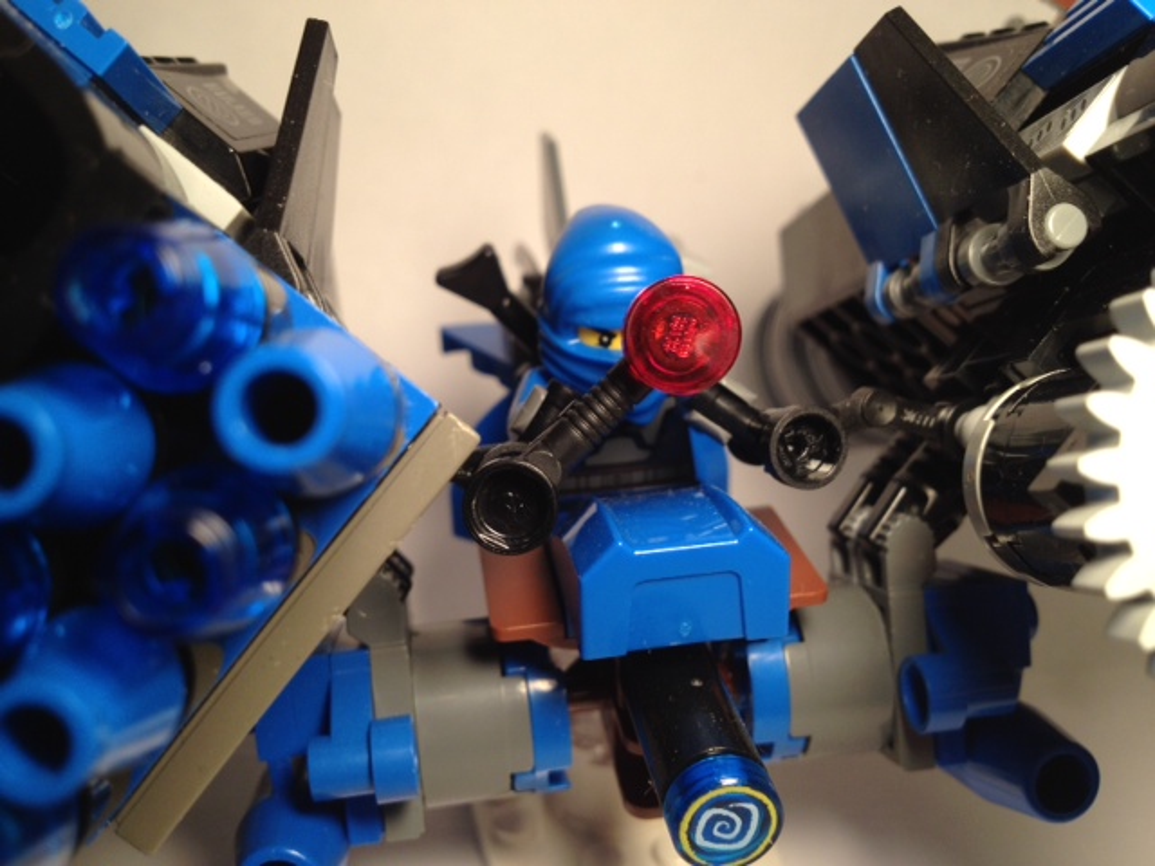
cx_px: 578
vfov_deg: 40.7
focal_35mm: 35
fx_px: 1168
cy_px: 433
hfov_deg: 52.6
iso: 80
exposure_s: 1/100
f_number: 2.4
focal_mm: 4.28
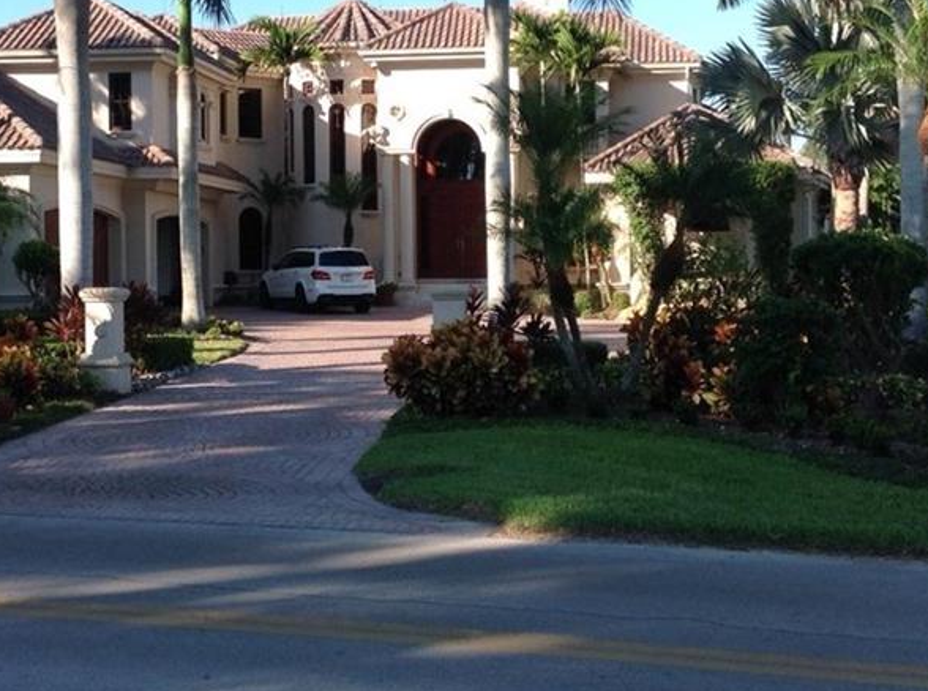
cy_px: 265
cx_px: 396
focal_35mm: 61
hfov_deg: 31.7
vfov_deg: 23.9
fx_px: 1631
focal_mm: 4.28
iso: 50
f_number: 2.4
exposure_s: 1/737
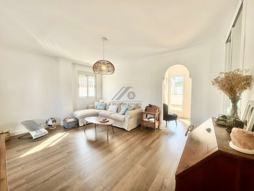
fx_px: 103
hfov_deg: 102.1
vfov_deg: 85.7
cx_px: 127
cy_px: 96
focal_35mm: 14
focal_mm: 2.22
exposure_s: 1/152
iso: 40
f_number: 2.2
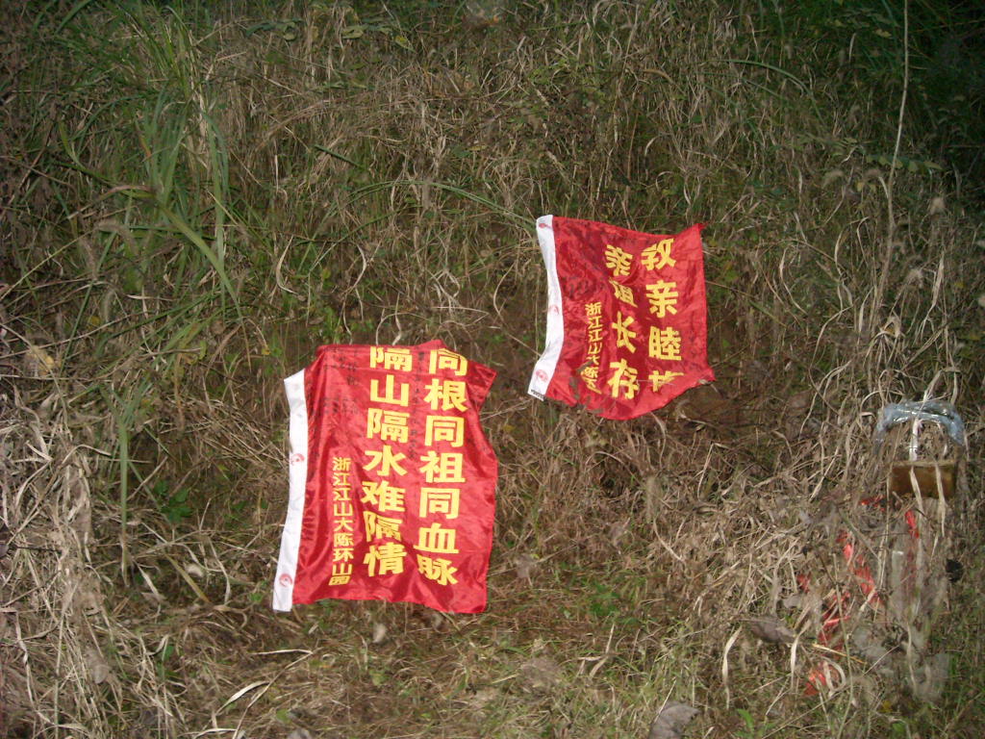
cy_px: 370
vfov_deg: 40.7
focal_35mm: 35
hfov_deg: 52.6
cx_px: 492
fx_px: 996
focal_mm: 5.7
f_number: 2.8
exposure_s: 1/60
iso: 565
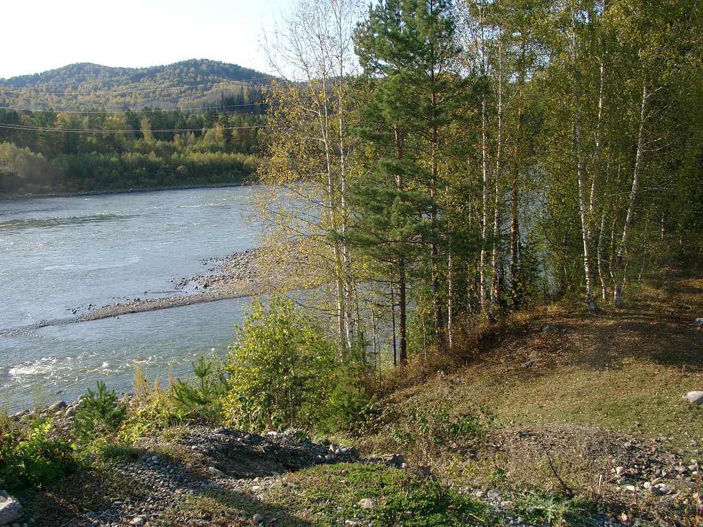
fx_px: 690
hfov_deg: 54.0
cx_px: 352
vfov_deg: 41.8
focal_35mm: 34
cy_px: 264
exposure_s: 1/397
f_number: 4
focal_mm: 7.13
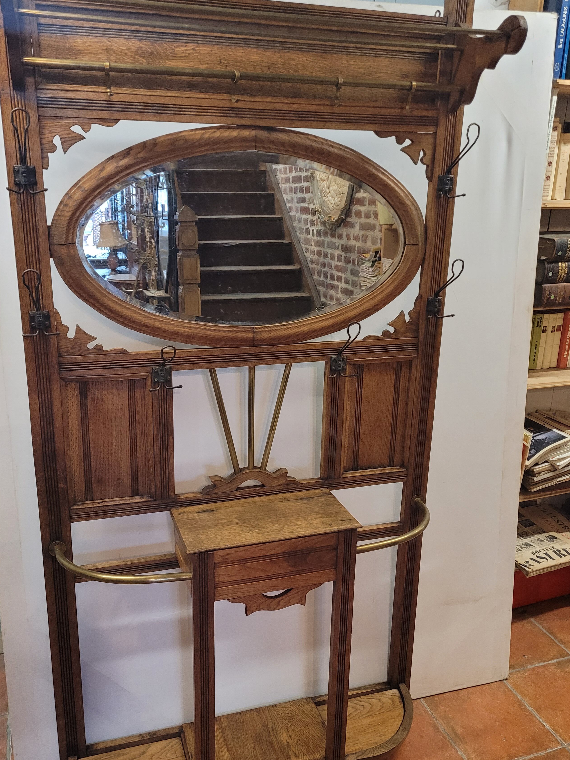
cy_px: 398
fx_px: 681
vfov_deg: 58.3
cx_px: 262
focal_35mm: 31
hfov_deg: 45.4
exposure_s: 1/50
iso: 500
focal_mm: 5.4
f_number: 1.8
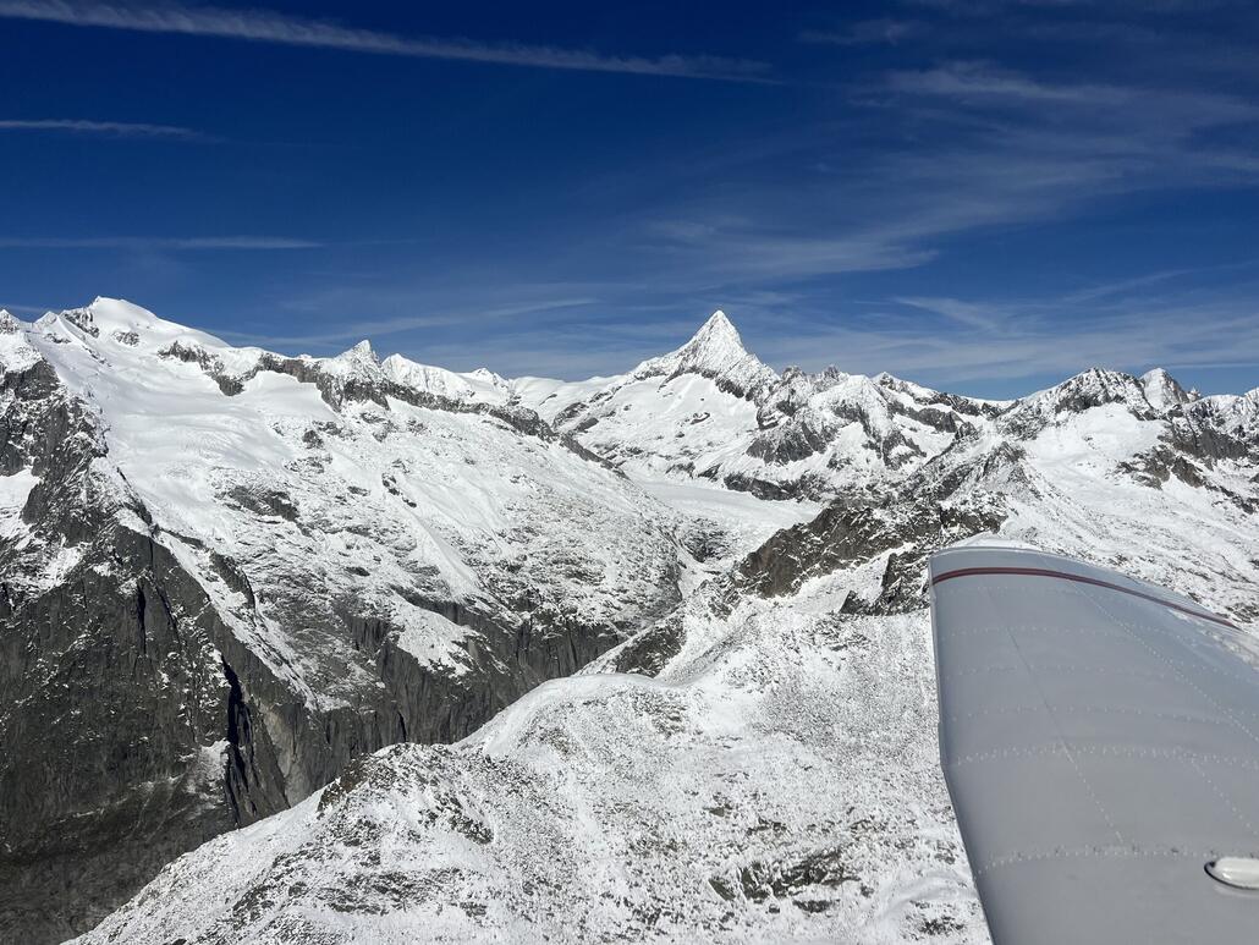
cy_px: 472
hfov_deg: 67.3
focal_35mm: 26
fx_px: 946
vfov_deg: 53.1
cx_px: 630
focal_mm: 5.1
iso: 50
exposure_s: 1/15152
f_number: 1.6
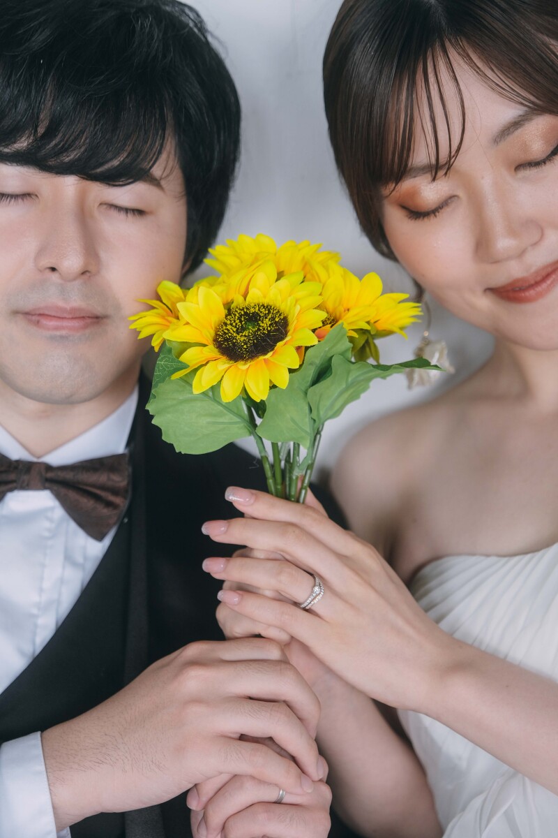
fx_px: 1697
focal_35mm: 73
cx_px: 279
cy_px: 419
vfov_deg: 27.7
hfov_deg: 18.7
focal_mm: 48.5
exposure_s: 1/125
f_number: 2.8
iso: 400
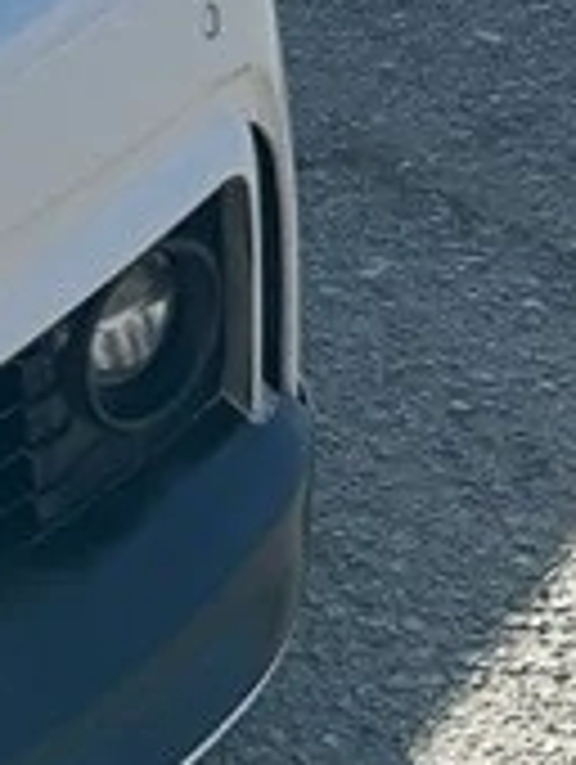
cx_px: -904
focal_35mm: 188
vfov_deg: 9.5
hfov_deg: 7.3
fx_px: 4161
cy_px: -1004
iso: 80
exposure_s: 1/4762
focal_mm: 6.86
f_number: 1.78
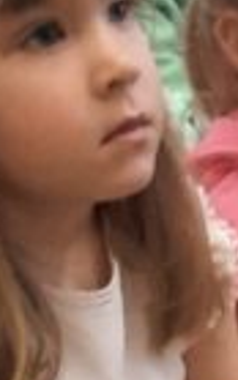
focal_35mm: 188
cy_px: 328
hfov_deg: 6.0
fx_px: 1949
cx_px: 900
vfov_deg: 11.1
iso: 125
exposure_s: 1/50
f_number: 1.8
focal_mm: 5.23
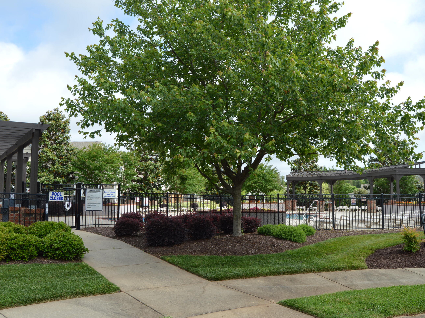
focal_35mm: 30
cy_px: 157
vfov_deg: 46.8
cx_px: 218
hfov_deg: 60.0
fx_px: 368
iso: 100
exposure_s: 1/200
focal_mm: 18
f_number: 7.1
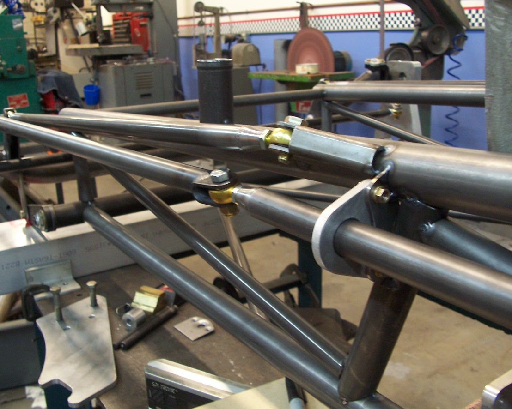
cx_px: 254
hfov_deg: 49.1
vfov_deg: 40.1
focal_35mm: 37
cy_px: 203
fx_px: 561
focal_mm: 6
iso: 140
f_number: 2.8
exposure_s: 1/8
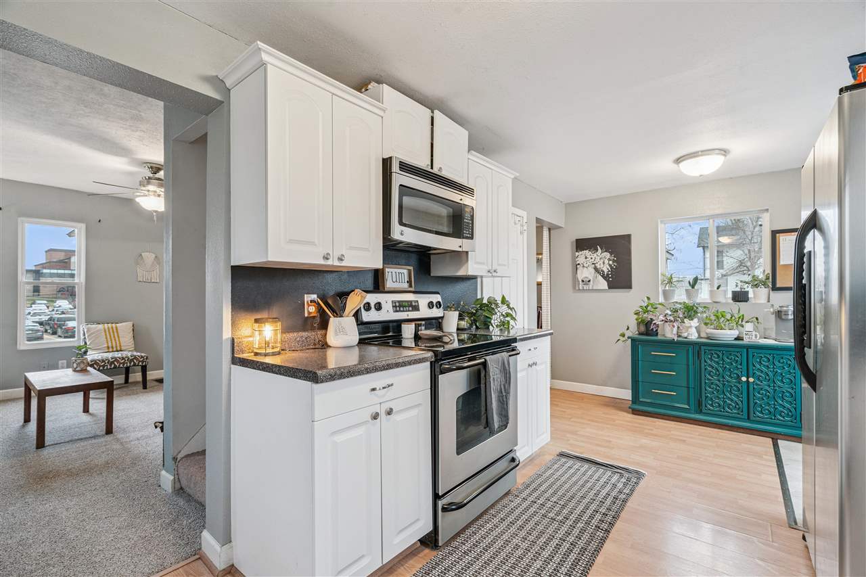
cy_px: 288
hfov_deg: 96.7
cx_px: 433
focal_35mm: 16
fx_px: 385
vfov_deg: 73.7
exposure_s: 1/2
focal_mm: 16
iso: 400
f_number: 10
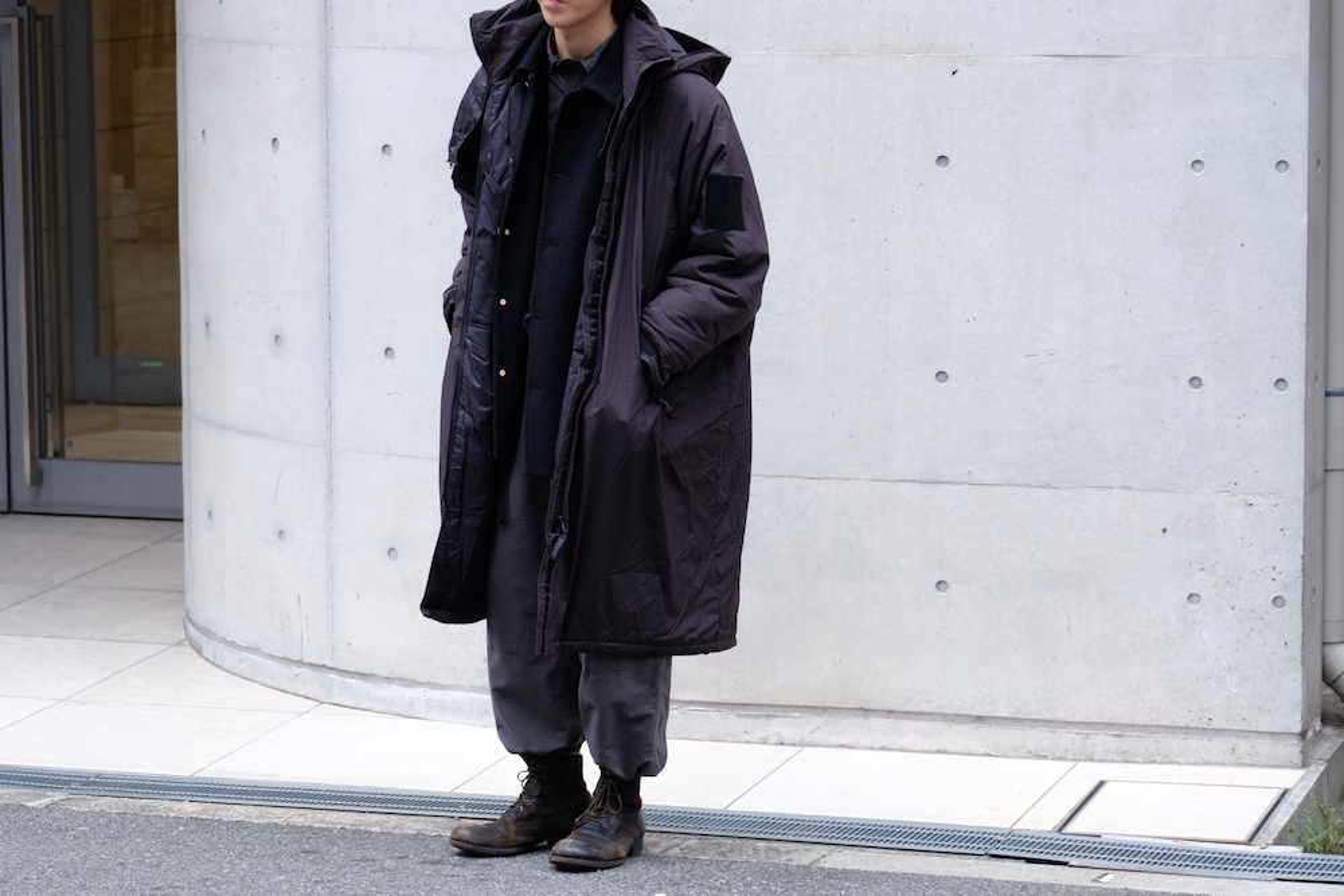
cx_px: 672
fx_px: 4219
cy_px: 448
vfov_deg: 12.1
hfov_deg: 18.1
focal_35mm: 113
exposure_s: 1/100
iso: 500
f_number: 5
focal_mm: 75.4
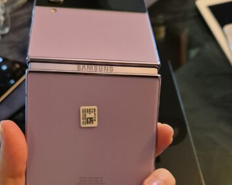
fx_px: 220
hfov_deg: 55.6
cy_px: 119
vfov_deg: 45.3
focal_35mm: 32
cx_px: 105
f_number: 1.8
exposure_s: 1/100
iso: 2000
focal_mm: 5.4
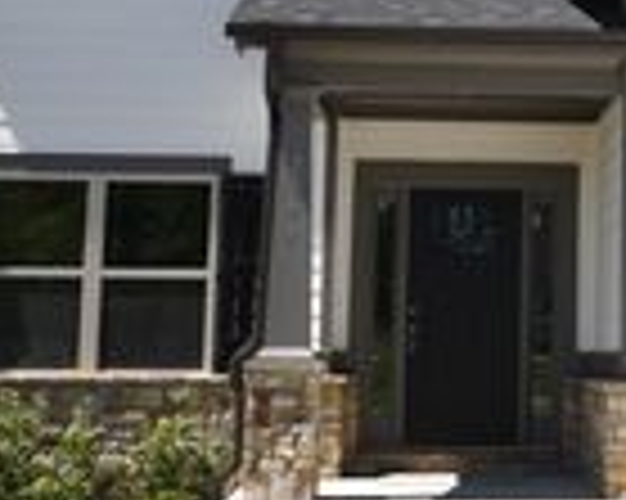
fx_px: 1814
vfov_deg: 15.4
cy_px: 18
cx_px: 748
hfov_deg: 18.6
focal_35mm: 98
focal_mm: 29
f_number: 10
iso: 200
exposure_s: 1/400
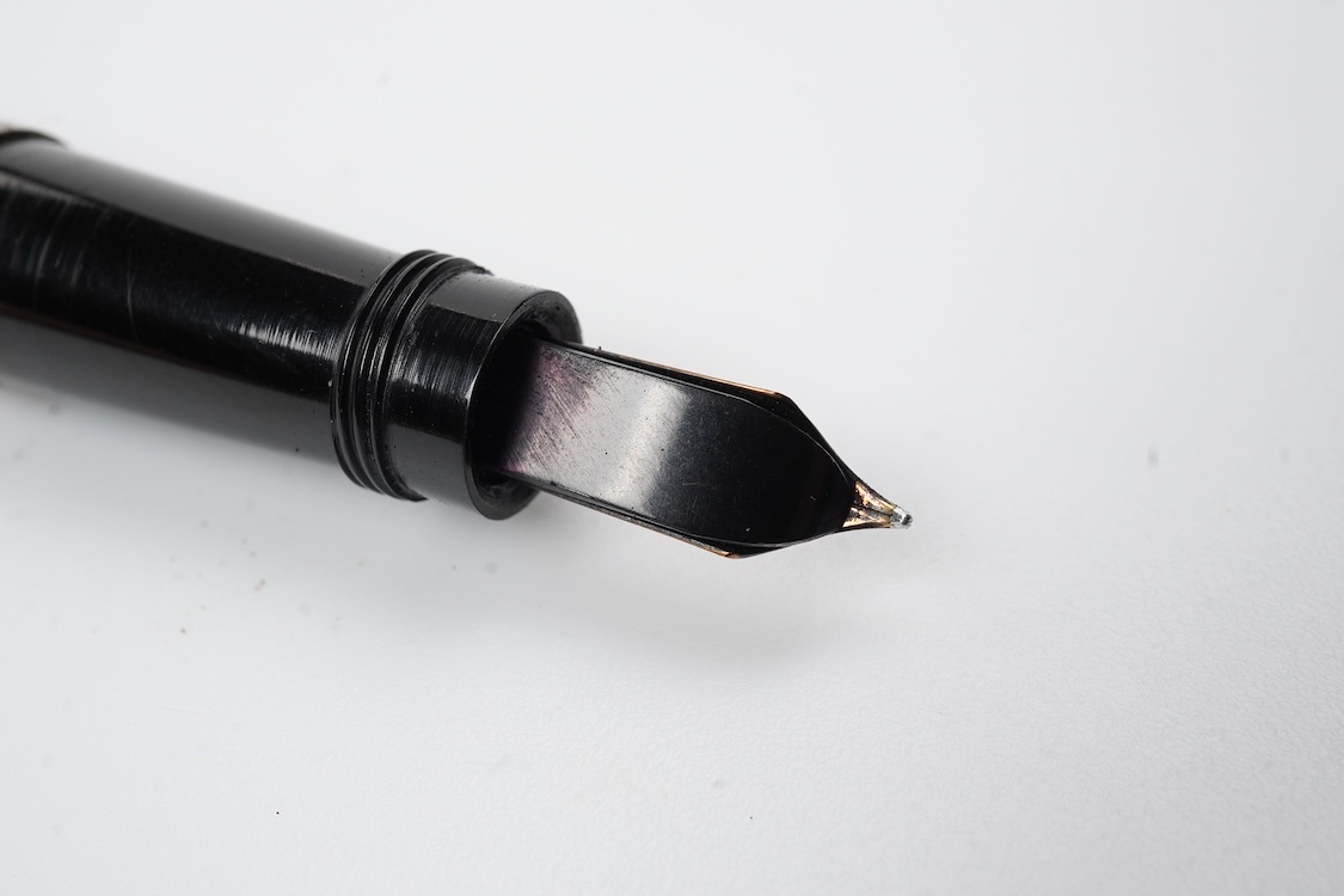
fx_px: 1680
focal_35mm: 45
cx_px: 672
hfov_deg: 43.6
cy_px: 448
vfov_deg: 29.9
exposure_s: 1/100
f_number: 22
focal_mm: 30
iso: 640
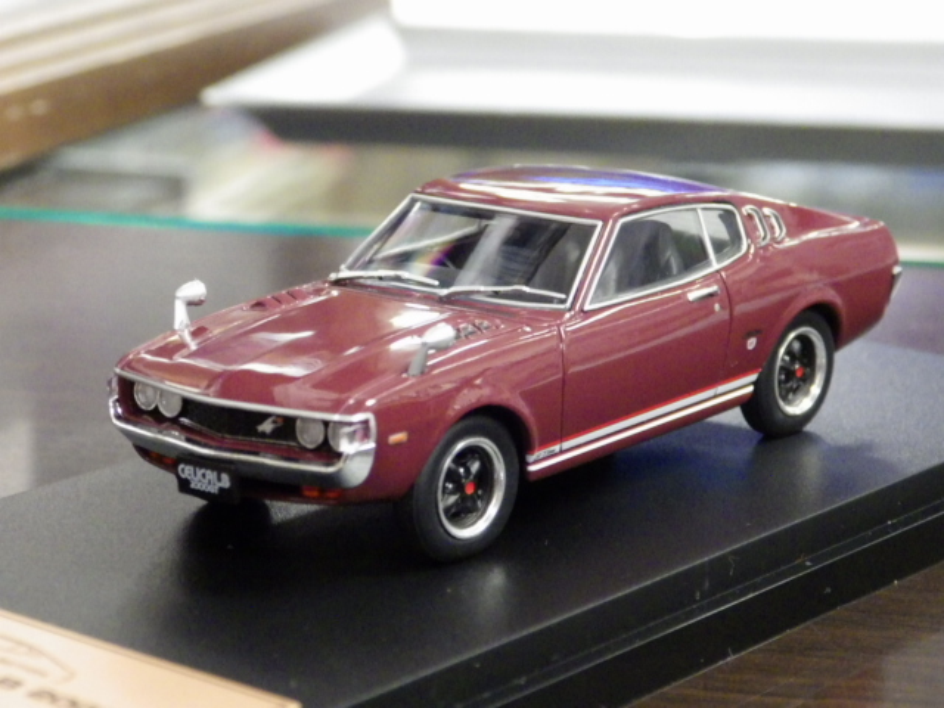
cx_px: 472
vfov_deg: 12.5
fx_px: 3245
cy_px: 354
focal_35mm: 119
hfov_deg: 16.6
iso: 1600
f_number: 4.8
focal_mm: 21.3
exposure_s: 1/25
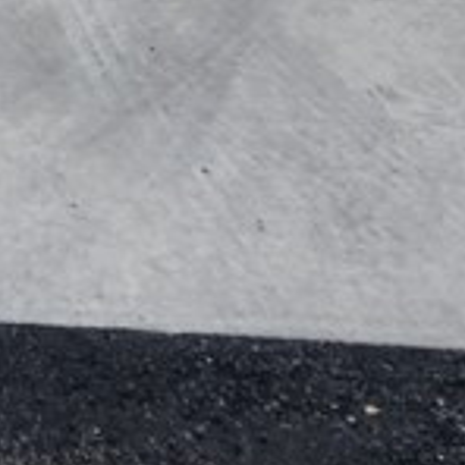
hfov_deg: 11.7
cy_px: -405
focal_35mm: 141
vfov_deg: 11.4
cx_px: -286
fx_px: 2143
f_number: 1.8
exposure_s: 1/950
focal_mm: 6.4
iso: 12
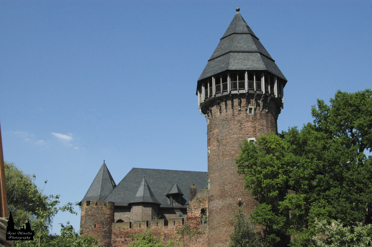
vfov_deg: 28.9
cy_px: 124
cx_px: 186
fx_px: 480
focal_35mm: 46
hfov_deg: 42.4
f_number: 14
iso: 800
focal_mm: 31
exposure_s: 1/800
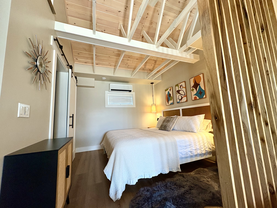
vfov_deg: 85.7
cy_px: 104
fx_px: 112
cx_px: 138
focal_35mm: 14
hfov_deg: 102.1
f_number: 2.2
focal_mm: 2.22
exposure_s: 1/60
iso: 250
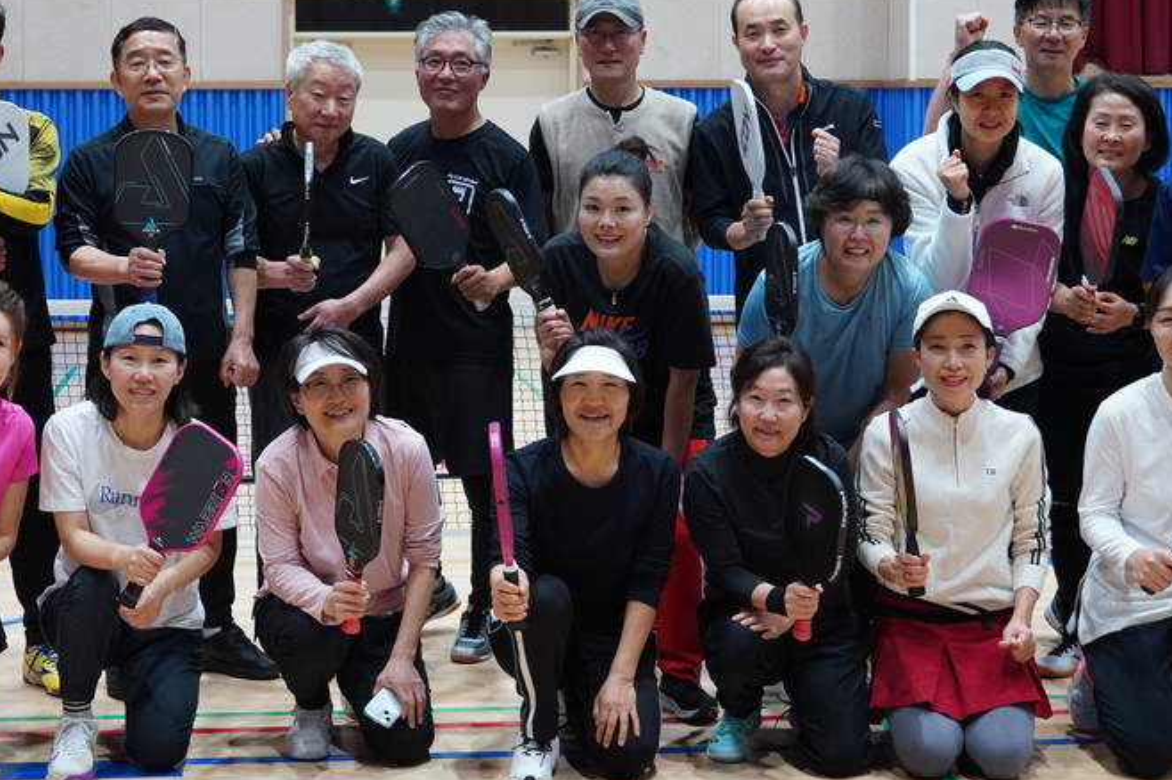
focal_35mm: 73
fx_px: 2374
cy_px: 236
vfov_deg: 18.6
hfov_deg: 27.7
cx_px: 468
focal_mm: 25
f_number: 4
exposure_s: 1/60
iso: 640
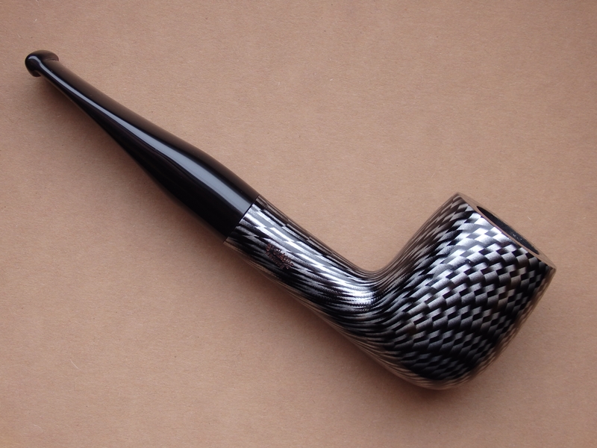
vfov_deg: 24.4
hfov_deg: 32.2
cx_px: 298
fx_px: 1035
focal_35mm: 60
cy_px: 224
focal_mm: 10.8
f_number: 4.2
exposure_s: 1/10
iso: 125
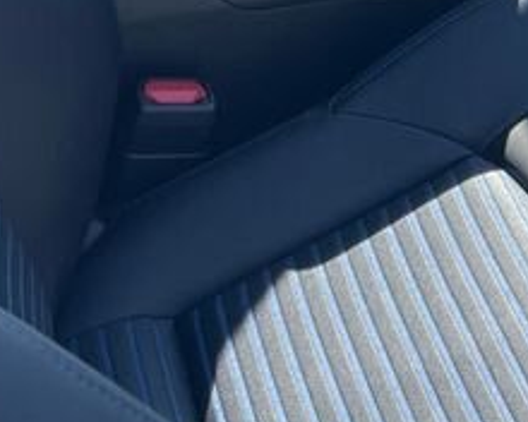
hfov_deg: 14.9
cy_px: -242
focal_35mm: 118
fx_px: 1844
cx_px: 847
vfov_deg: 12.3
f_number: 1.6
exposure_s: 1/598
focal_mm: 5.1
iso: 50
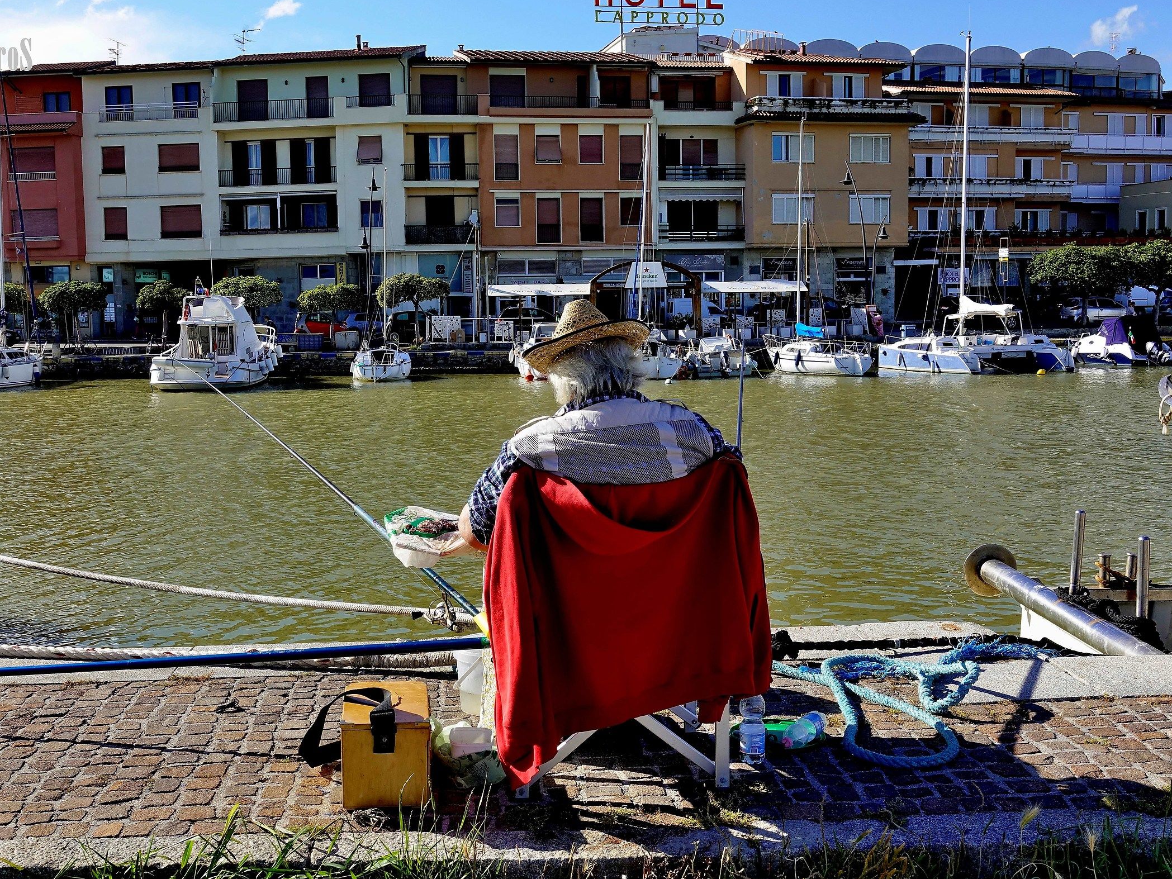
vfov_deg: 32.9
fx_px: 1490
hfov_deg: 42.9
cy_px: 440
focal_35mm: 44
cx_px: 537
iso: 125
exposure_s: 1/400
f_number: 5.6
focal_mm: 14.5
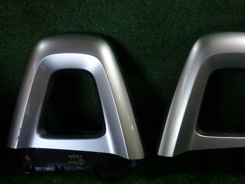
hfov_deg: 46.5
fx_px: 283
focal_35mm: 40
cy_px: 107
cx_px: 146
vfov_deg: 35.9
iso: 100
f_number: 2.3
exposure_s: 1/80
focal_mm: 5.4
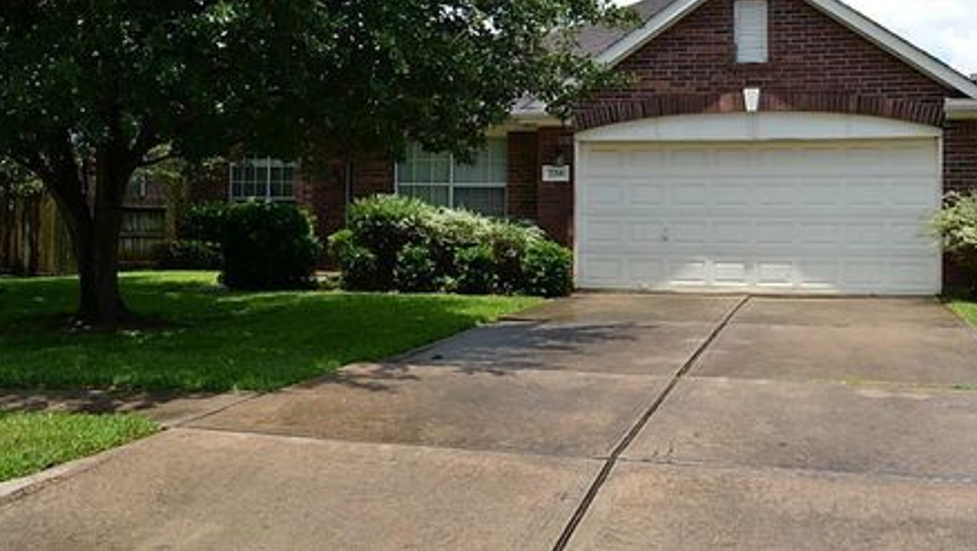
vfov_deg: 27.6
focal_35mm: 43
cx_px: 511
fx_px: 1115
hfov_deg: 47.3
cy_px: 184
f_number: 8
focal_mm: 24
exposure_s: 1/200
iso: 100
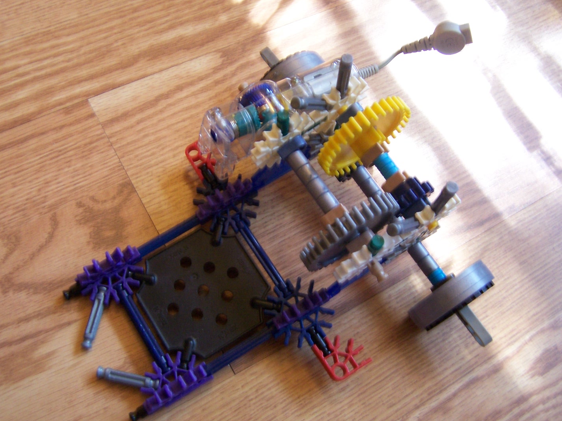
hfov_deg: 51.3
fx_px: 584
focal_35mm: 36
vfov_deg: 39.7
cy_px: 208
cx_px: 268
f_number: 3.4
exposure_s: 1/15
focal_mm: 5.5
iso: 140
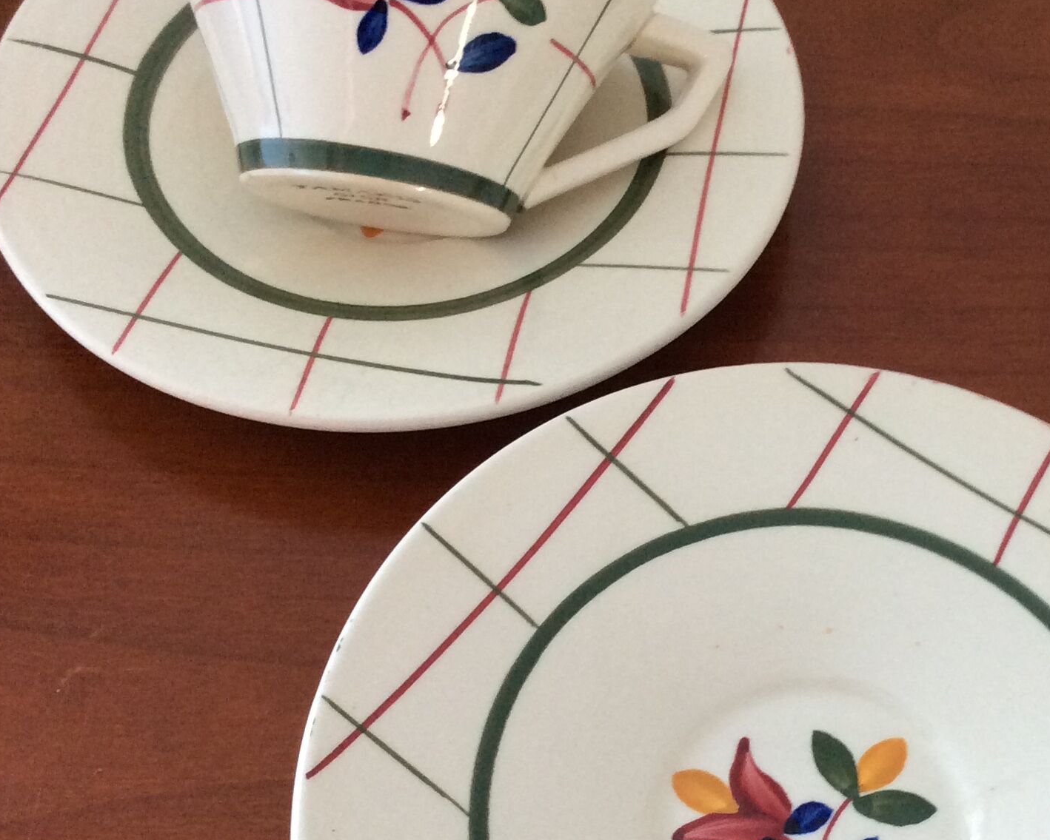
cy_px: 467
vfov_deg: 26.7
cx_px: 709
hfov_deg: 32.7
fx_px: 1772
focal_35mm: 57
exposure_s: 1/25
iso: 100
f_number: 2.4
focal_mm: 3.3
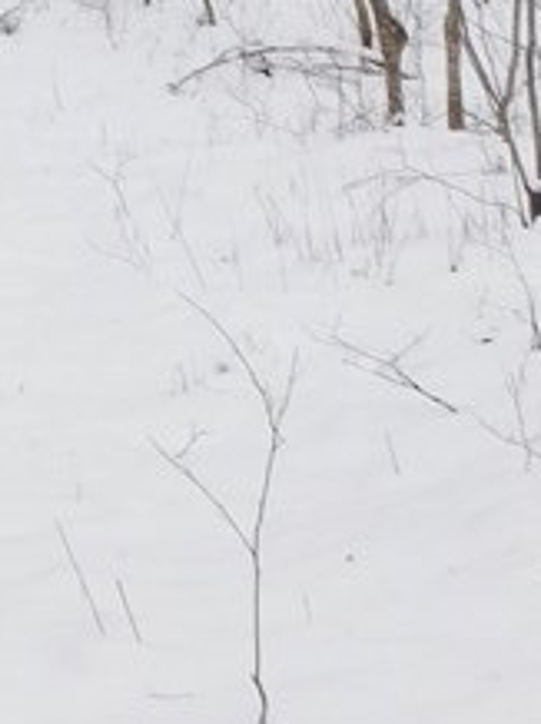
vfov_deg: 9.7
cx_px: -614
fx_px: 3925
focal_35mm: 188
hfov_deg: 7.5
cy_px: -797
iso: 125
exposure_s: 1/500
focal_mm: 7.1
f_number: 3.6
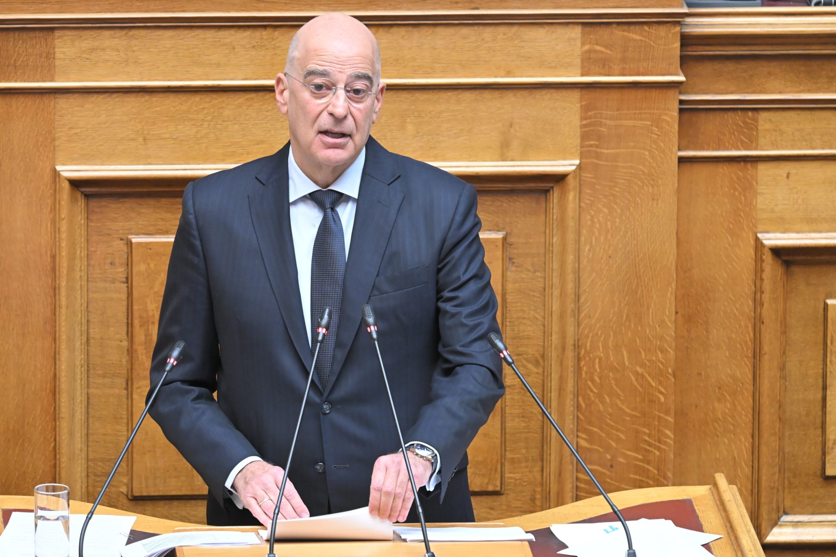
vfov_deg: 3.4
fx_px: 9287
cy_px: 278
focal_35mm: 400
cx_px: 418
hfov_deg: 5.2
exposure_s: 1/250
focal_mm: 400
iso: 6400
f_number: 6
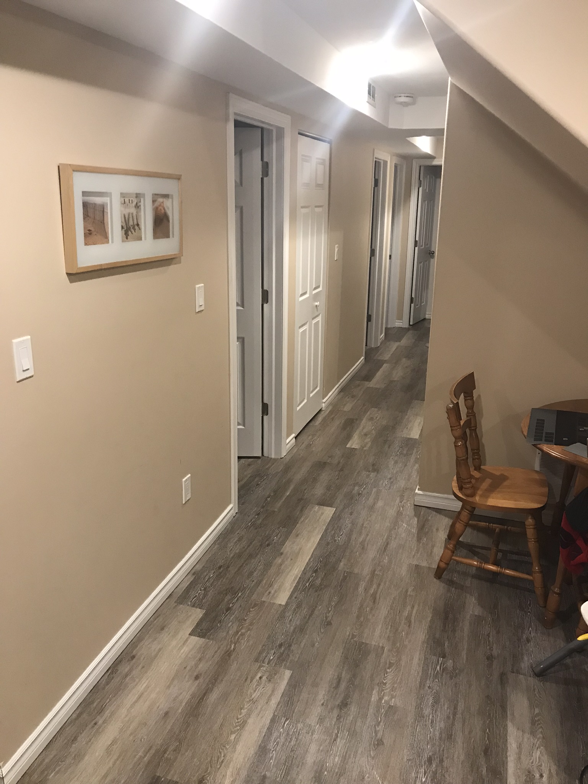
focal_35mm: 28
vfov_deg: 63.4
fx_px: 634
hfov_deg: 49.7
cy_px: 392
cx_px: 294
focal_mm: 3.99
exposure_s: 1/15
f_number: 1.8
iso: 64
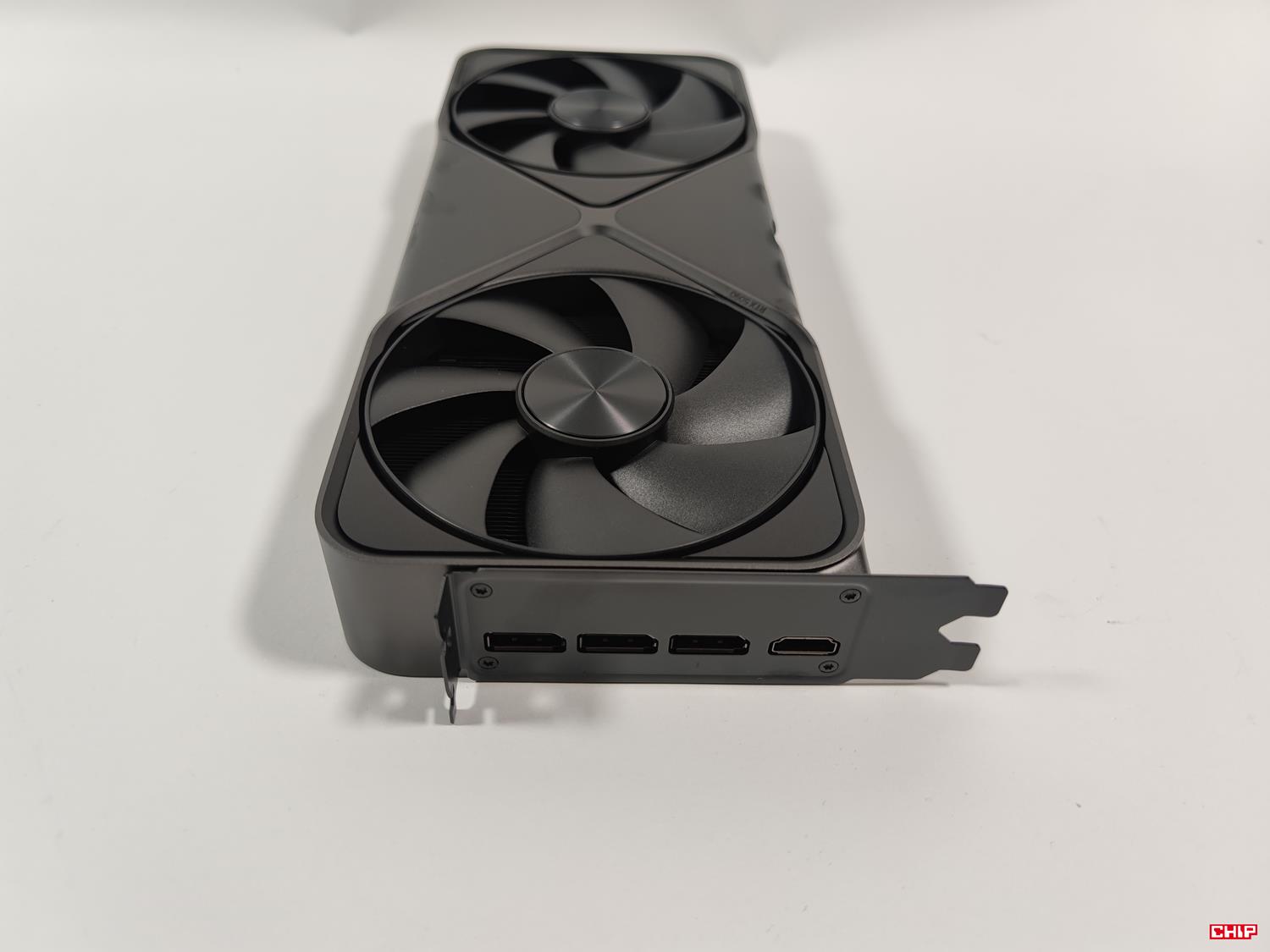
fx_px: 917
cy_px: 476
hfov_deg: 69.4
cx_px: 635
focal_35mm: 25
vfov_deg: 54.9
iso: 75
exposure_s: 1/100
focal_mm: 6.78
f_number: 1.85
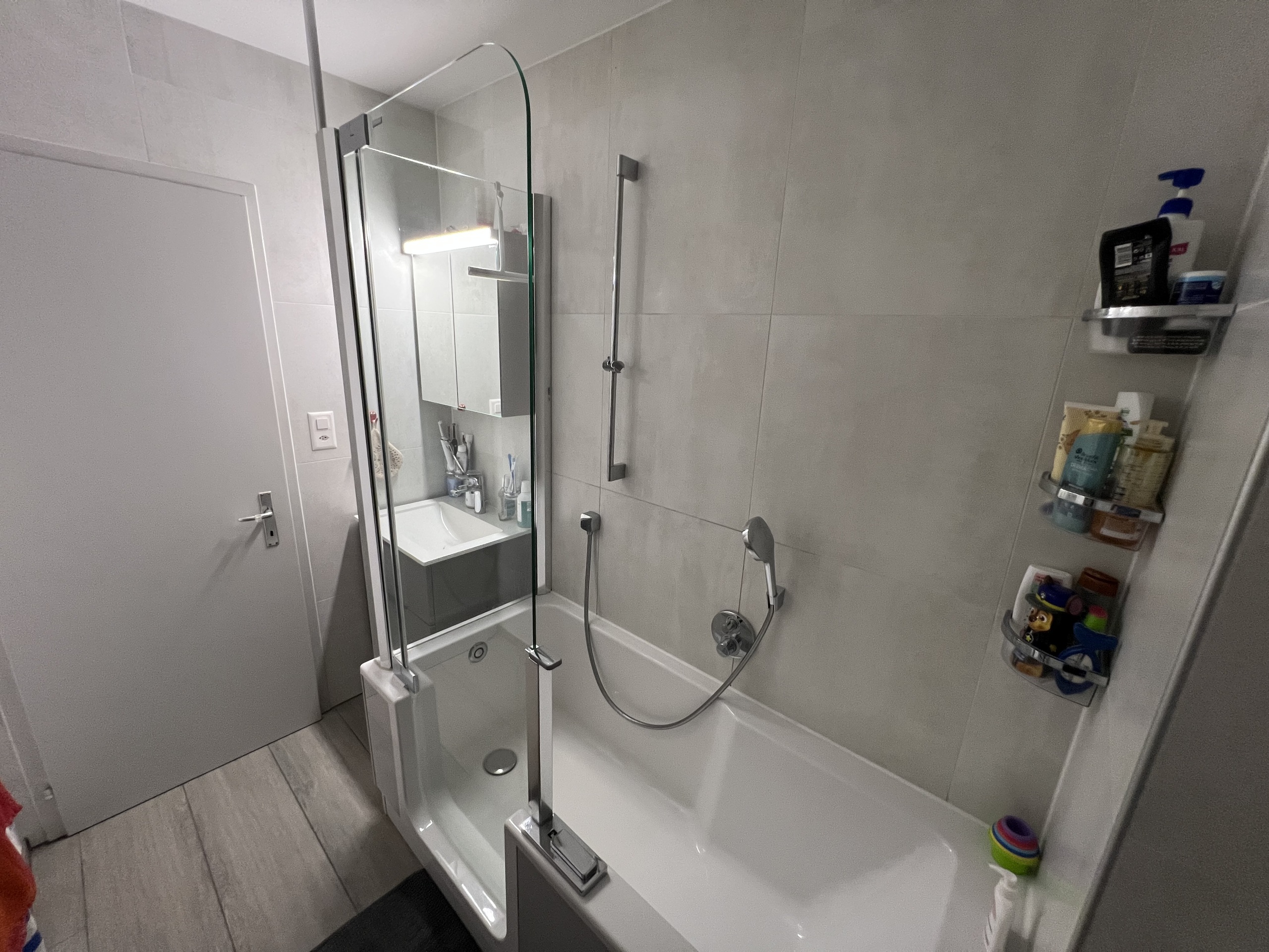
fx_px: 477
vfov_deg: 89.9
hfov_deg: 106.2
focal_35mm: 13
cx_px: 634
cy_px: 476
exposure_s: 1/50
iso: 320
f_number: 1.8
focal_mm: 1.57
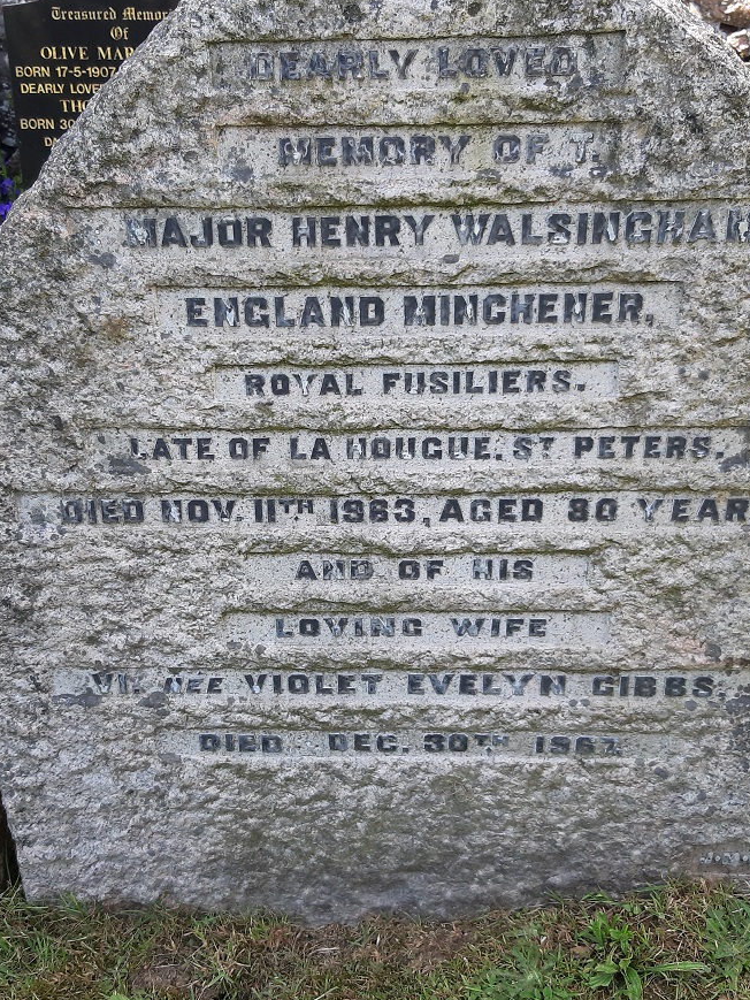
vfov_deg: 42.9
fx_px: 1271
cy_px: 496
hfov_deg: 32.9
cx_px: 383
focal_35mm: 44
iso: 40
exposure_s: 1/152
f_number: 1.7
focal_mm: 3.93
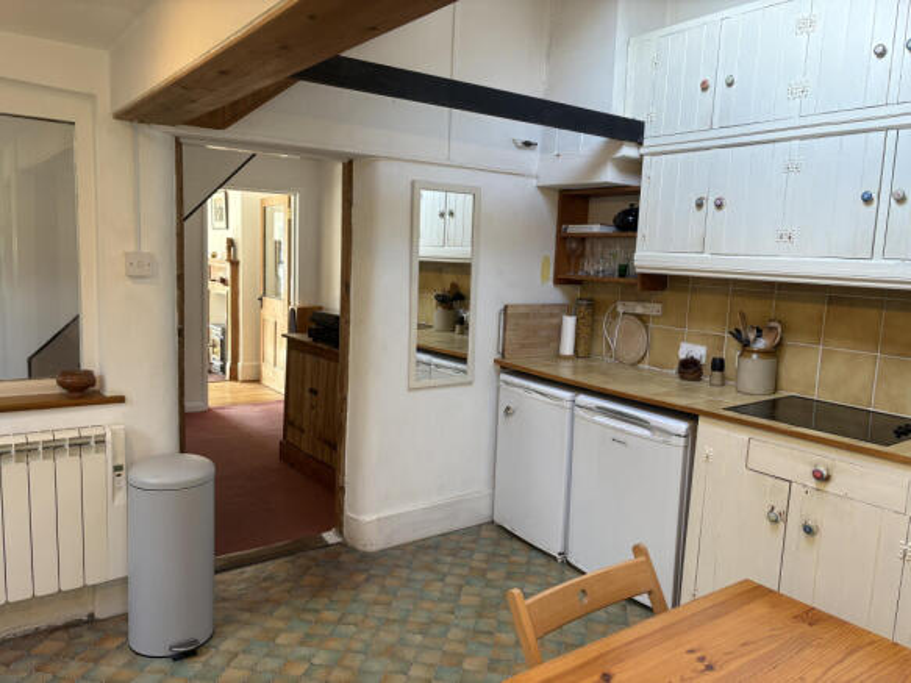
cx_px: 456
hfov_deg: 67.3
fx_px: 684
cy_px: 342
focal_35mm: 26
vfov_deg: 53.0
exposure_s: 1/100
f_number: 1.6
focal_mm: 5.96
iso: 80
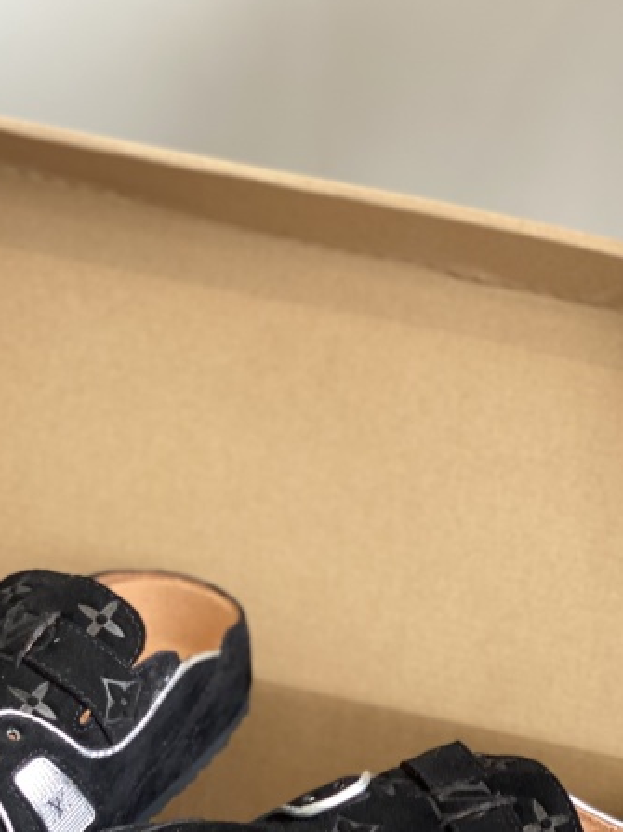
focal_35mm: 93
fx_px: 2233
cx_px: 270
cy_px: 689
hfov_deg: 15.9
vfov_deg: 20.8
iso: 64
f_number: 2
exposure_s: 1/122
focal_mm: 6
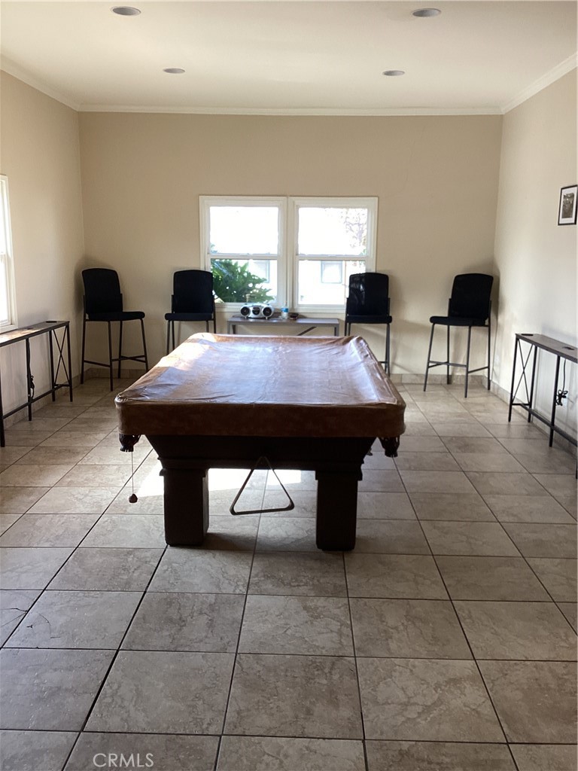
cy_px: 386
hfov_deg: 45.4
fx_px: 690
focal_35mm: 31
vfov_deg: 58.4
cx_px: 289
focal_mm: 3.3
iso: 50
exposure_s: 1/60
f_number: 2.4
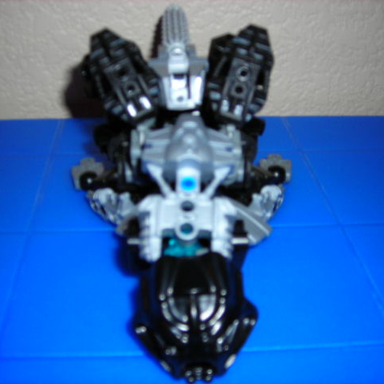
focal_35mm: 45
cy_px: 192
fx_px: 565
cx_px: 190
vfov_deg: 37.6
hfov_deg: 37.6
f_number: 3.2
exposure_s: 1/60.1
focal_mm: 6.3
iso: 50
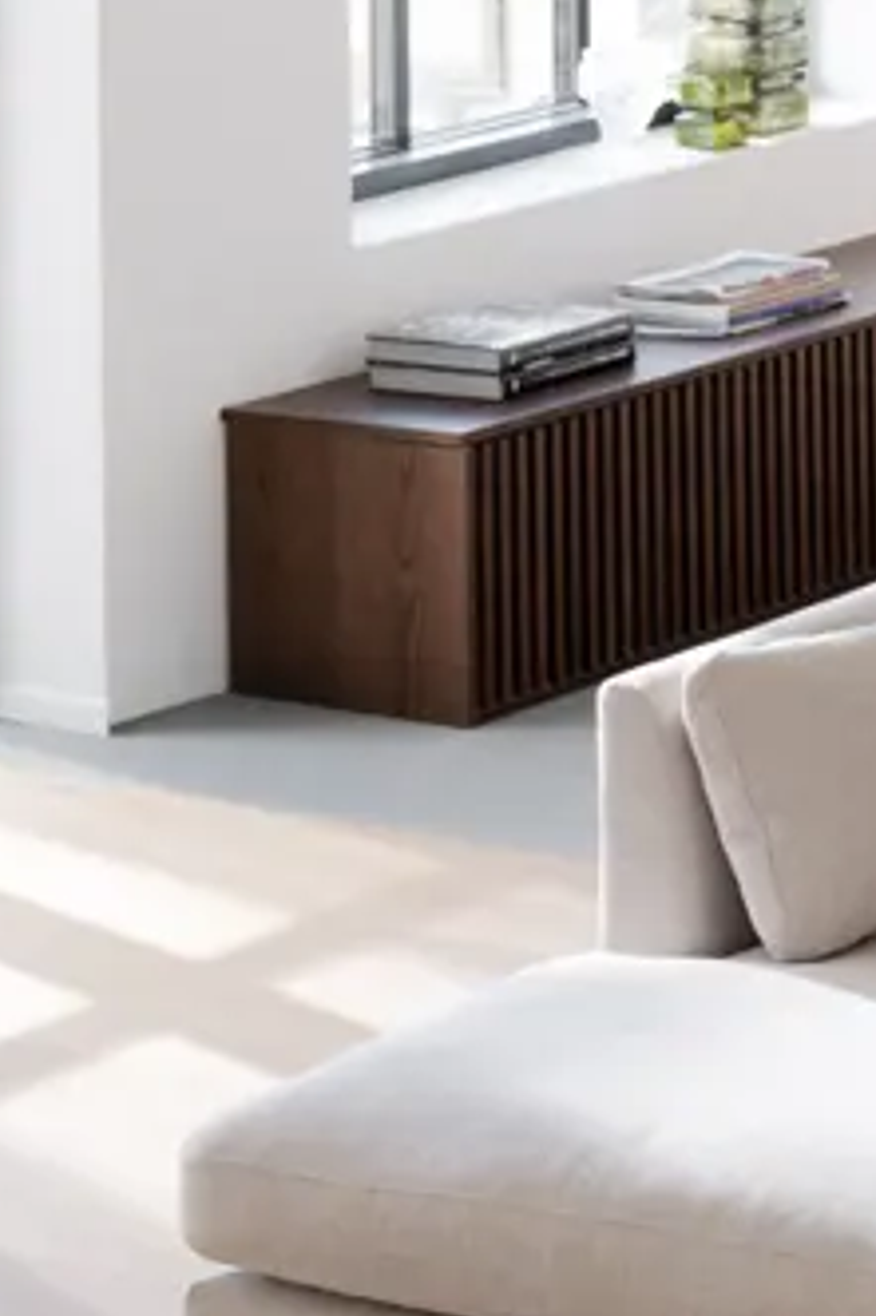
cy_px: 868
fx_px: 5809
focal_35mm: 159
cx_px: 1364
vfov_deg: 12.9
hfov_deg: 8.4
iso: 320
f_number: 5.6
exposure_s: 1/40
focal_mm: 44
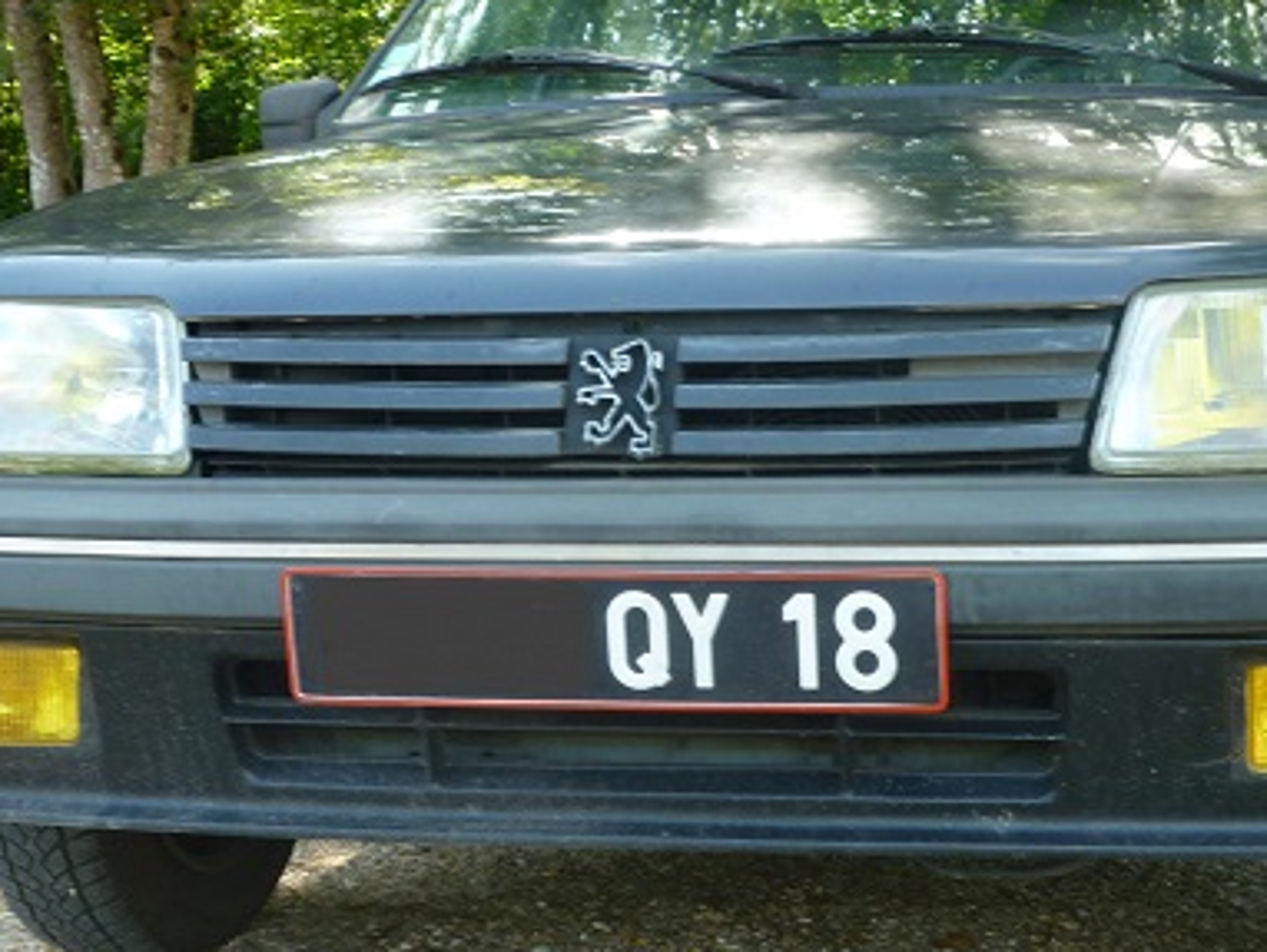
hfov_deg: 27.0
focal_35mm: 72
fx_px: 2637
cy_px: 454
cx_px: 769
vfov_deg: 20.5
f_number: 4.5
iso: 80
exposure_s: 1/40
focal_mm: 7.5
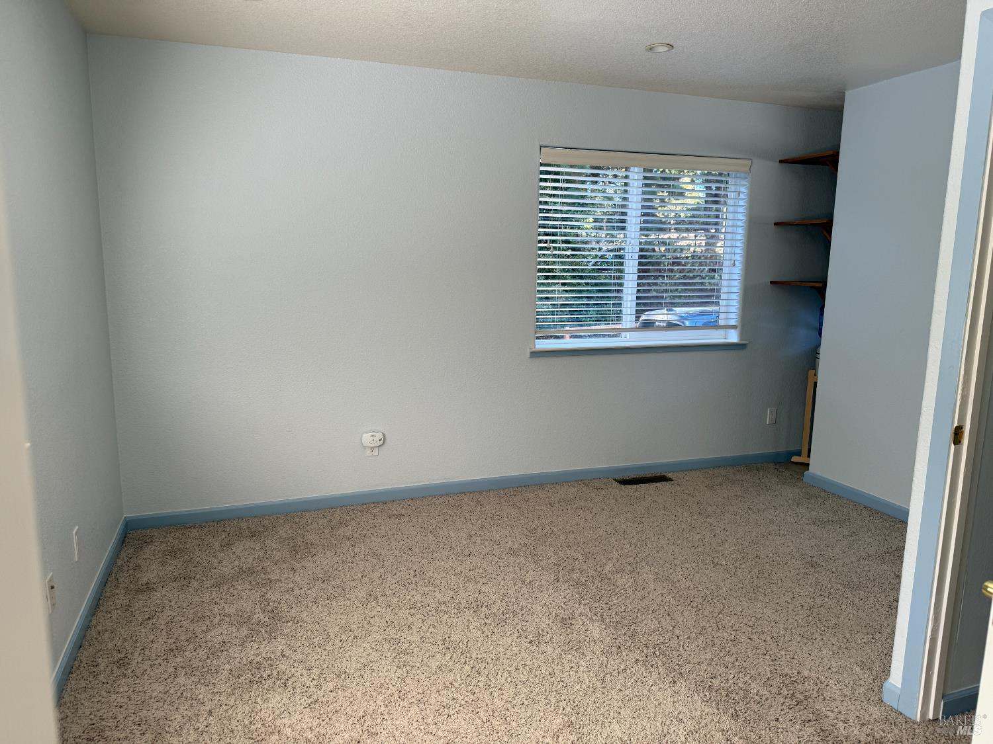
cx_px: 496
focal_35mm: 24
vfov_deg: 56.8
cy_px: 372
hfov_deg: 71.6
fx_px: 688
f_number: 1.78
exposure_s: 1/121
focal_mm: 6.76
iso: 80
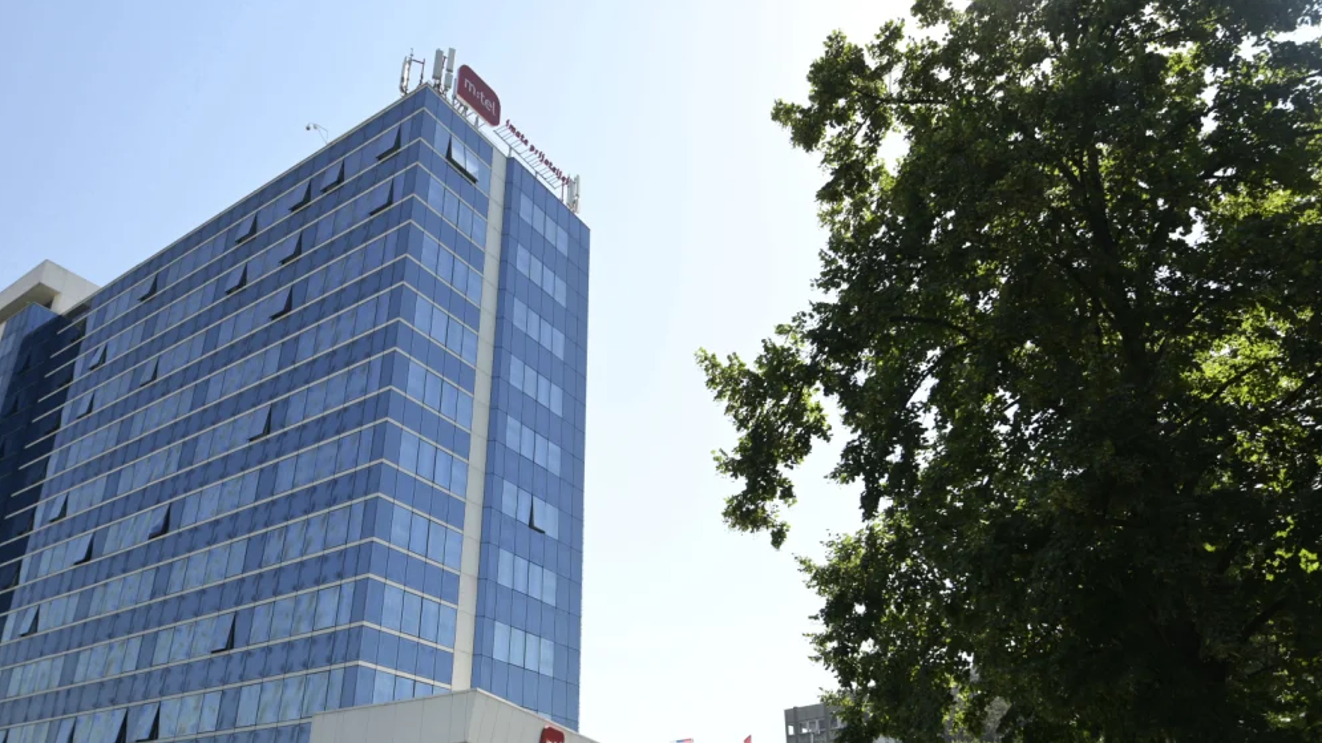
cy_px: 513
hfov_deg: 71.8
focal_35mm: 26
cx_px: 599
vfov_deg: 43.5
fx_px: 911
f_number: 5.6
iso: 100
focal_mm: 20
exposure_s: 1/80
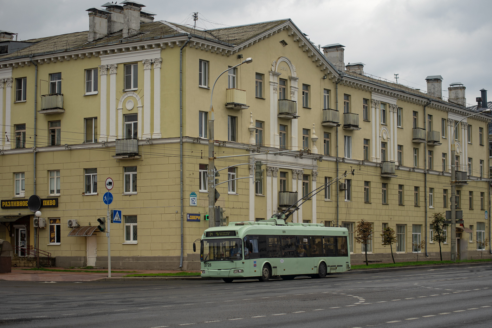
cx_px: 246
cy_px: 164
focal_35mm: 70
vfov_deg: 19.5
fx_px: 956
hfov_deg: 28.8
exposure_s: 1/500
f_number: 2.8
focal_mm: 70
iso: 100
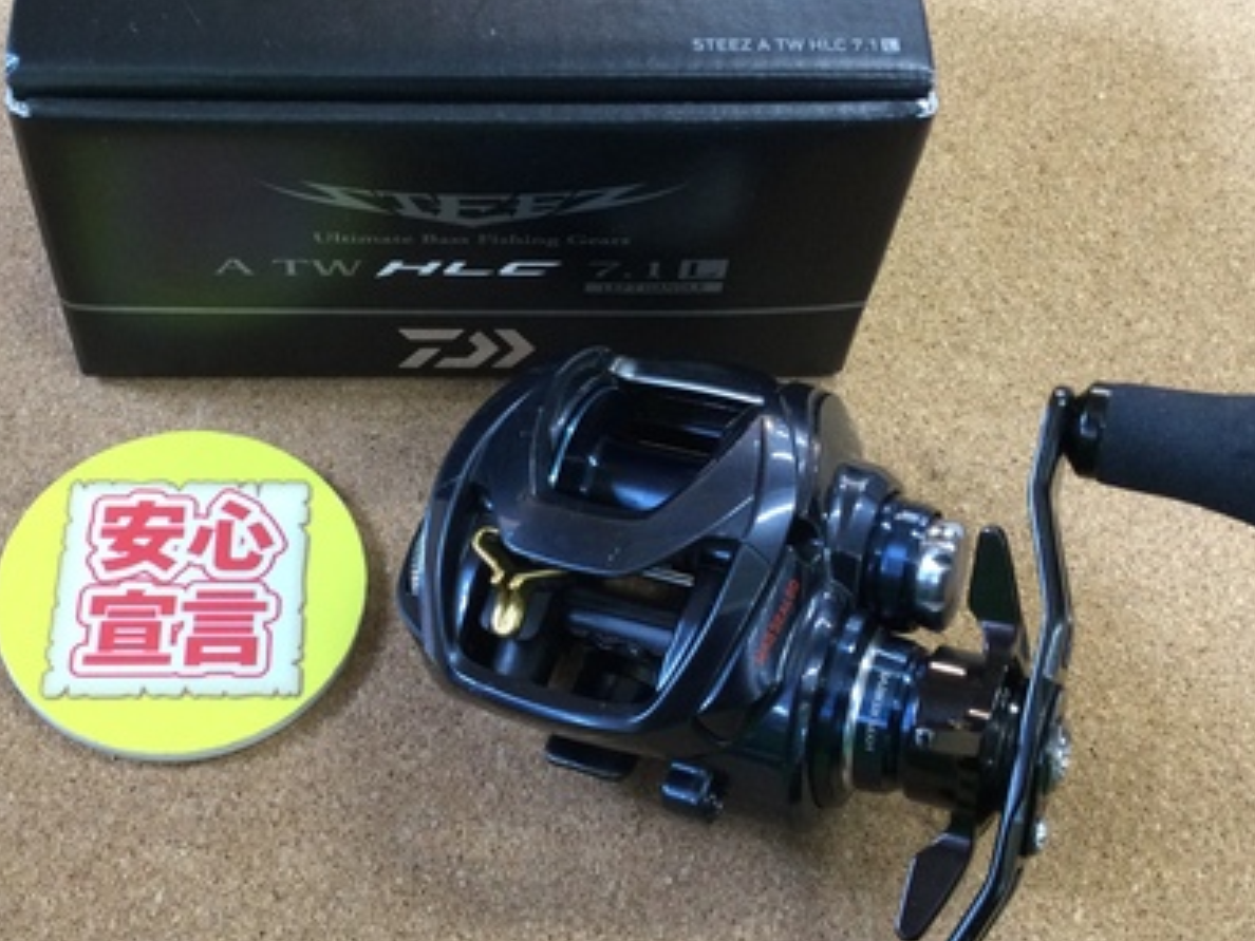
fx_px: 1704
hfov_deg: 40.2
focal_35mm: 47
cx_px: 469
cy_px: 453
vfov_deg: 30.9
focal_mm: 3.3
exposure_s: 1/30
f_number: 2.4
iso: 80
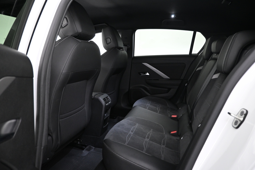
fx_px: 170
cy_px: 85
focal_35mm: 24
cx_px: 128
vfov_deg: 53.1
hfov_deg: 73.7
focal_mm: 16
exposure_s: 1/20
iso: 1600
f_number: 3.5
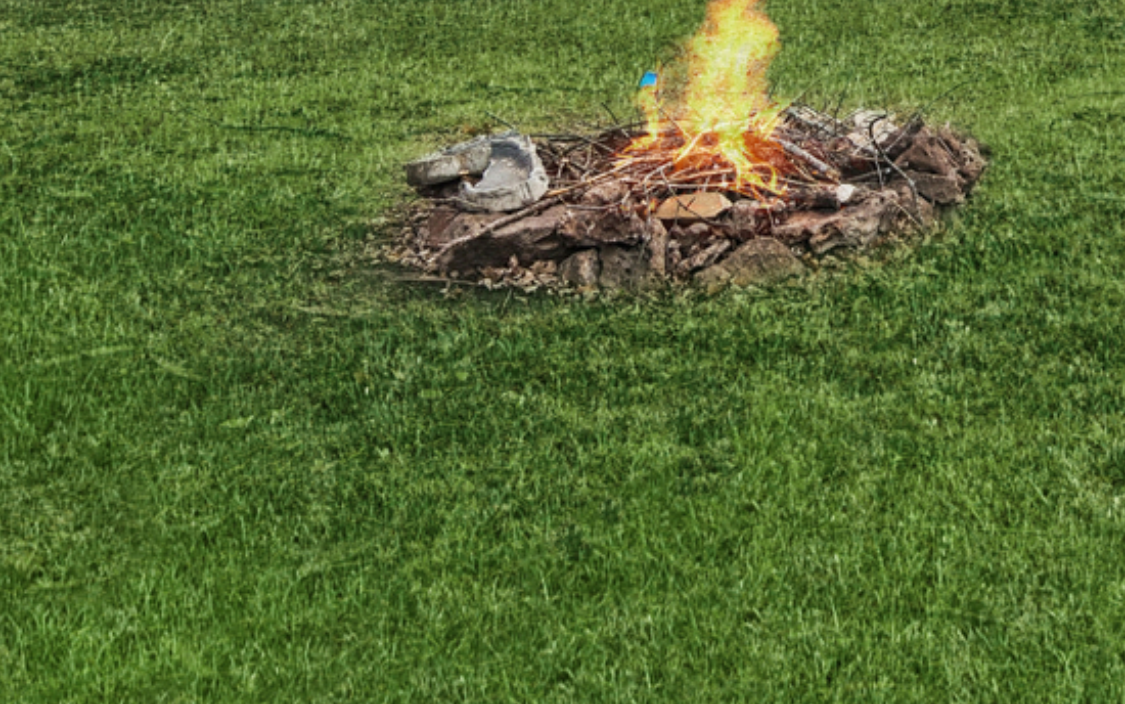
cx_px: 1064
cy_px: -162
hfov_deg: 34.8
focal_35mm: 54
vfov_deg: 22.0
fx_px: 1656
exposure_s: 1/100
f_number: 8
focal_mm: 12
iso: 200
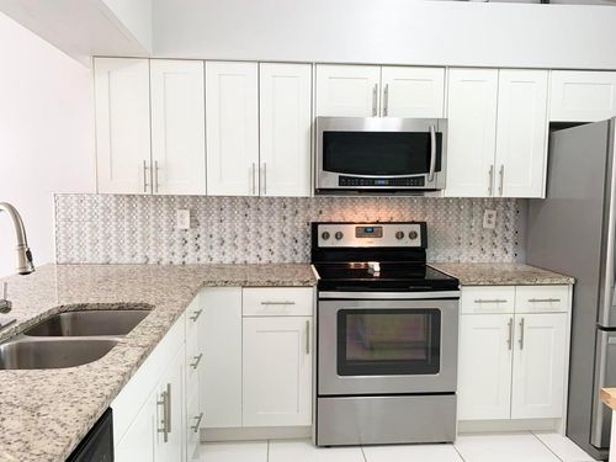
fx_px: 463
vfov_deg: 53.1
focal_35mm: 26
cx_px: 308
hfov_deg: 67.3
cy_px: 231
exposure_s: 1/60
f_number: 1.8
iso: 100
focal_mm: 4.25
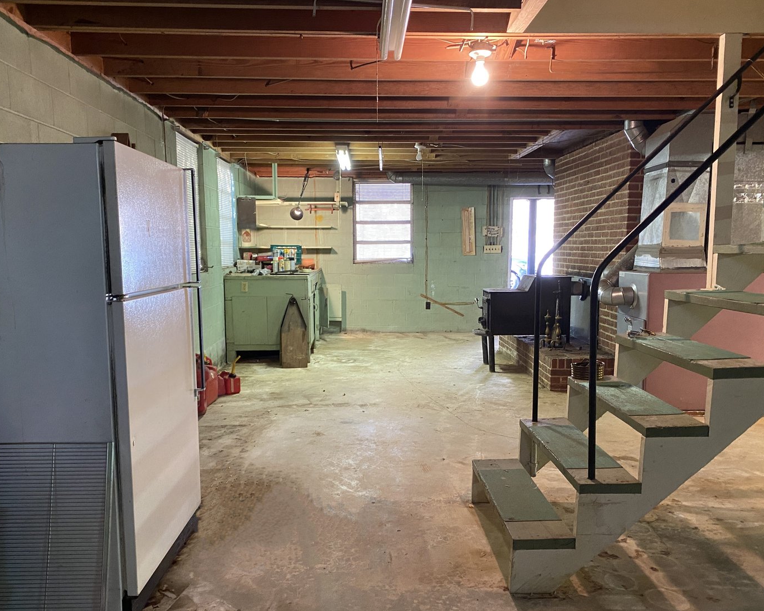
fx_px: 633
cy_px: 313
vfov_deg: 51.5
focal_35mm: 28
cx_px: 371
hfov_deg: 62.2
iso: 500
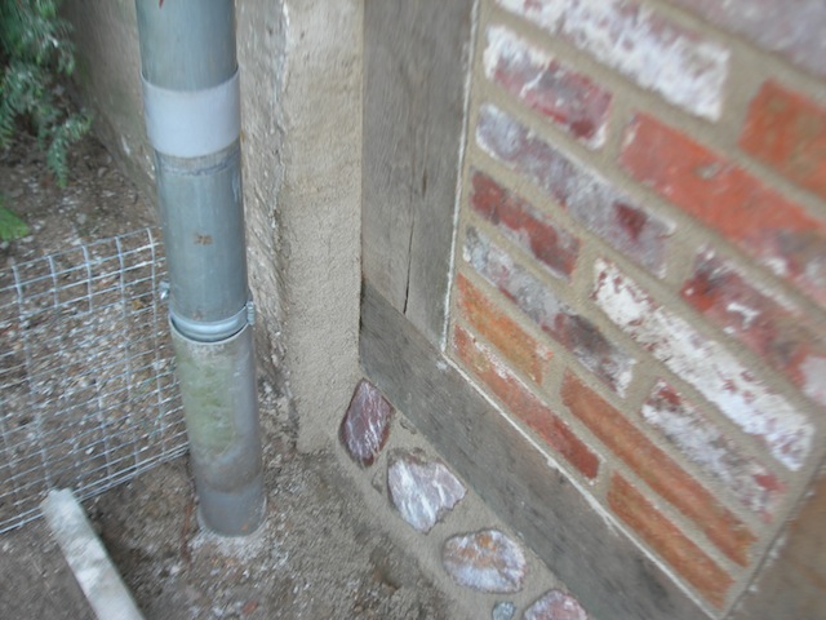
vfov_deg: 37.7
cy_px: 310
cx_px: 413
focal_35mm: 38
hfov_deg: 49.0
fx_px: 907
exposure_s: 1/67.6
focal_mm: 7.8
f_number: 2.8
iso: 50
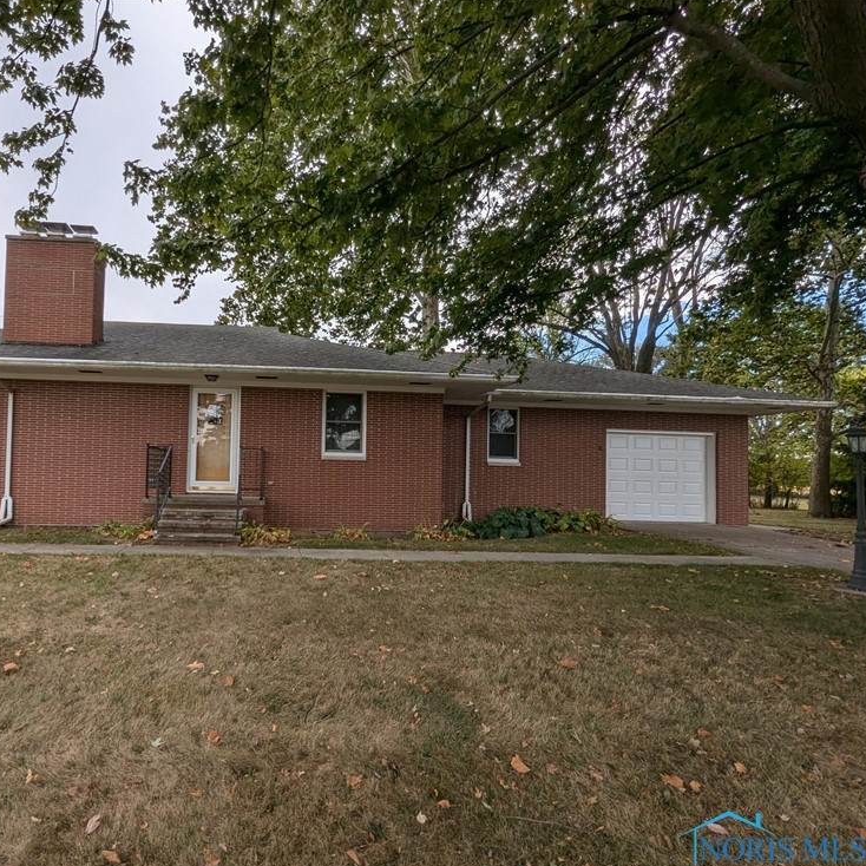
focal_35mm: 16
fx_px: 453
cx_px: 290
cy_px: 448
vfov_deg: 87.4
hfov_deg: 84.4
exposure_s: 1/497
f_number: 2.2
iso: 47
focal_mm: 1.95
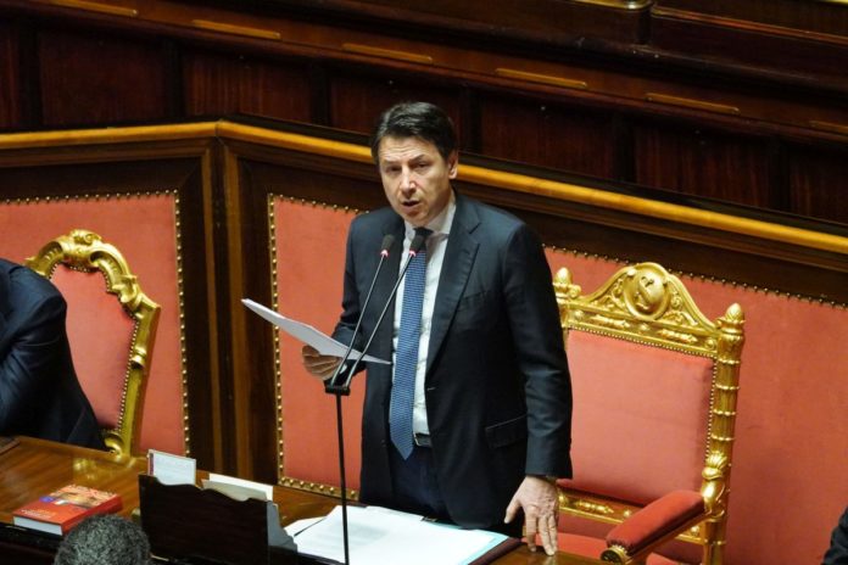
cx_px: 424
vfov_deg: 4.7
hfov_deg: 7.0
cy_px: 282
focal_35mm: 294
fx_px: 6925
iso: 12800
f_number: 5.6
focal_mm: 196
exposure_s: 1/160
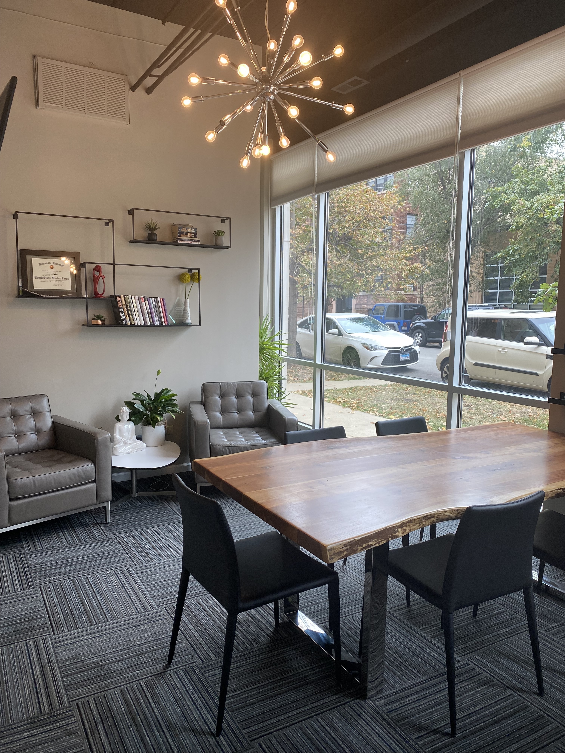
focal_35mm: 26
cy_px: 376
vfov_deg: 67.3
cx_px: 282
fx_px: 566
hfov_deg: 53.1
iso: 80
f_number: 1.8
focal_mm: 4.25
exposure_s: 1/120
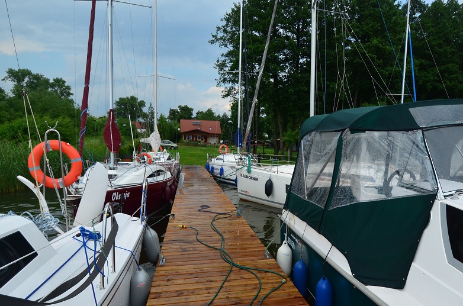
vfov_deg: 54.7
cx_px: 263
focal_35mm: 23
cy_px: 174
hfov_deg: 75.8
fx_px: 295
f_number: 5
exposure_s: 1/3200
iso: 640
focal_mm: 12
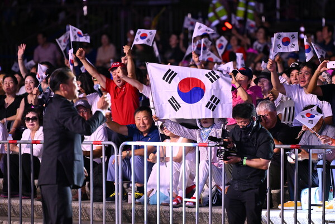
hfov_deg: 6.9
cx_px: 168
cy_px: 112
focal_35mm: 300
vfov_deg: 4.6
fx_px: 2791
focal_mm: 200
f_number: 2.8
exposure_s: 1/500
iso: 3200
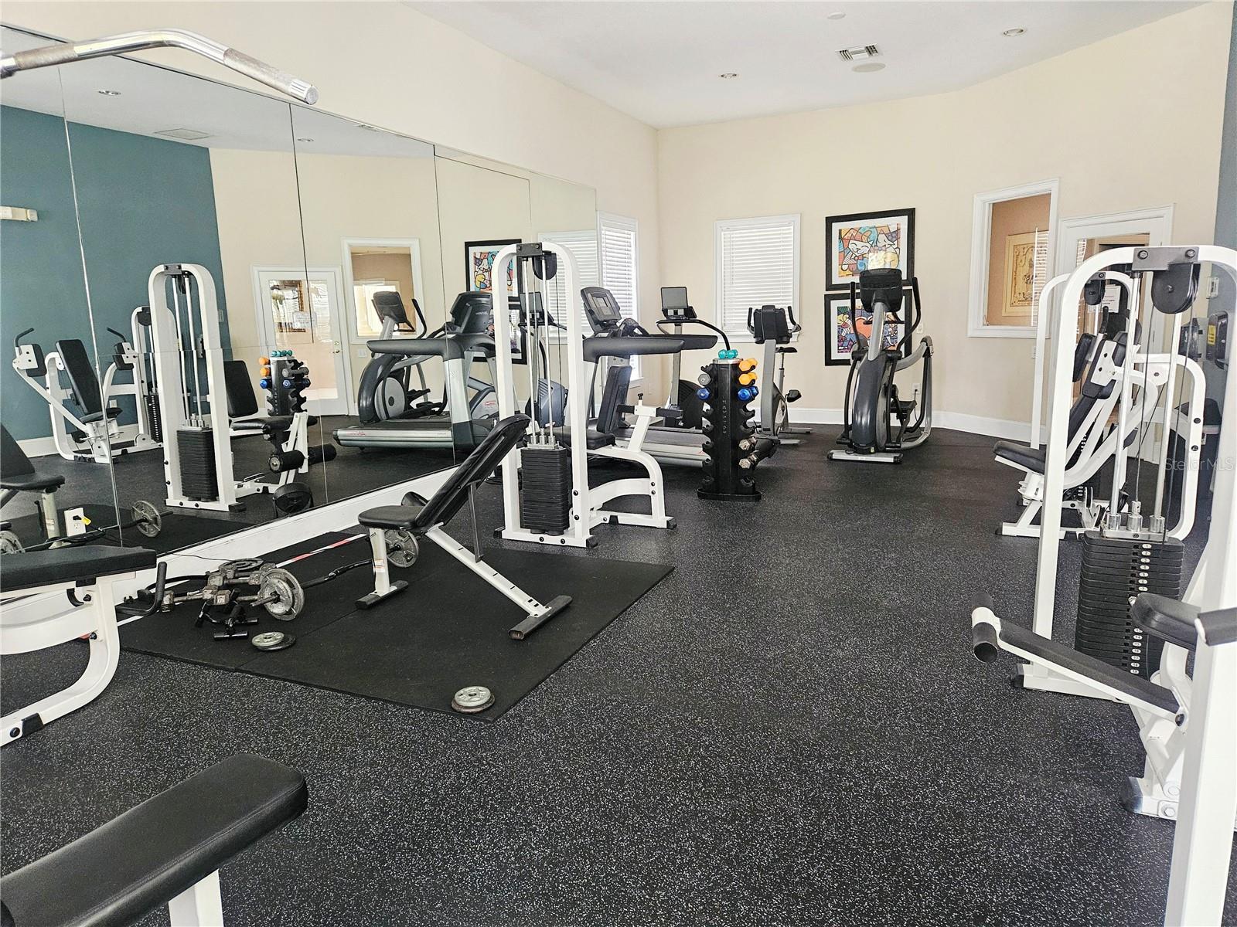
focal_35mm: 23
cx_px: 618
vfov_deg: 58.9
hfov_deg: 73.9
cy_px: 464
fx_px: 822
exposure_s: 1/120
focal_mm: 5.4
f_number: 1.8
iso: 1000
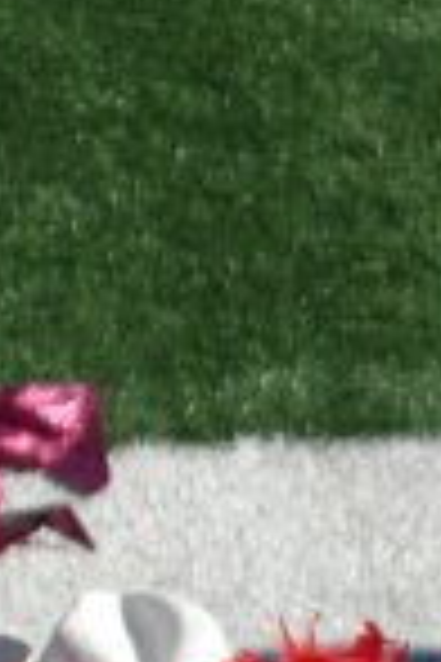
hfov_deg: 0.6
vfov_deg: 0.8
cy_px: 18
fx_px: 45089
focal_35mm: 2454
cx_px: -376
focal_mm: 400
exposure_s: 1/1000
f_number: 5.6
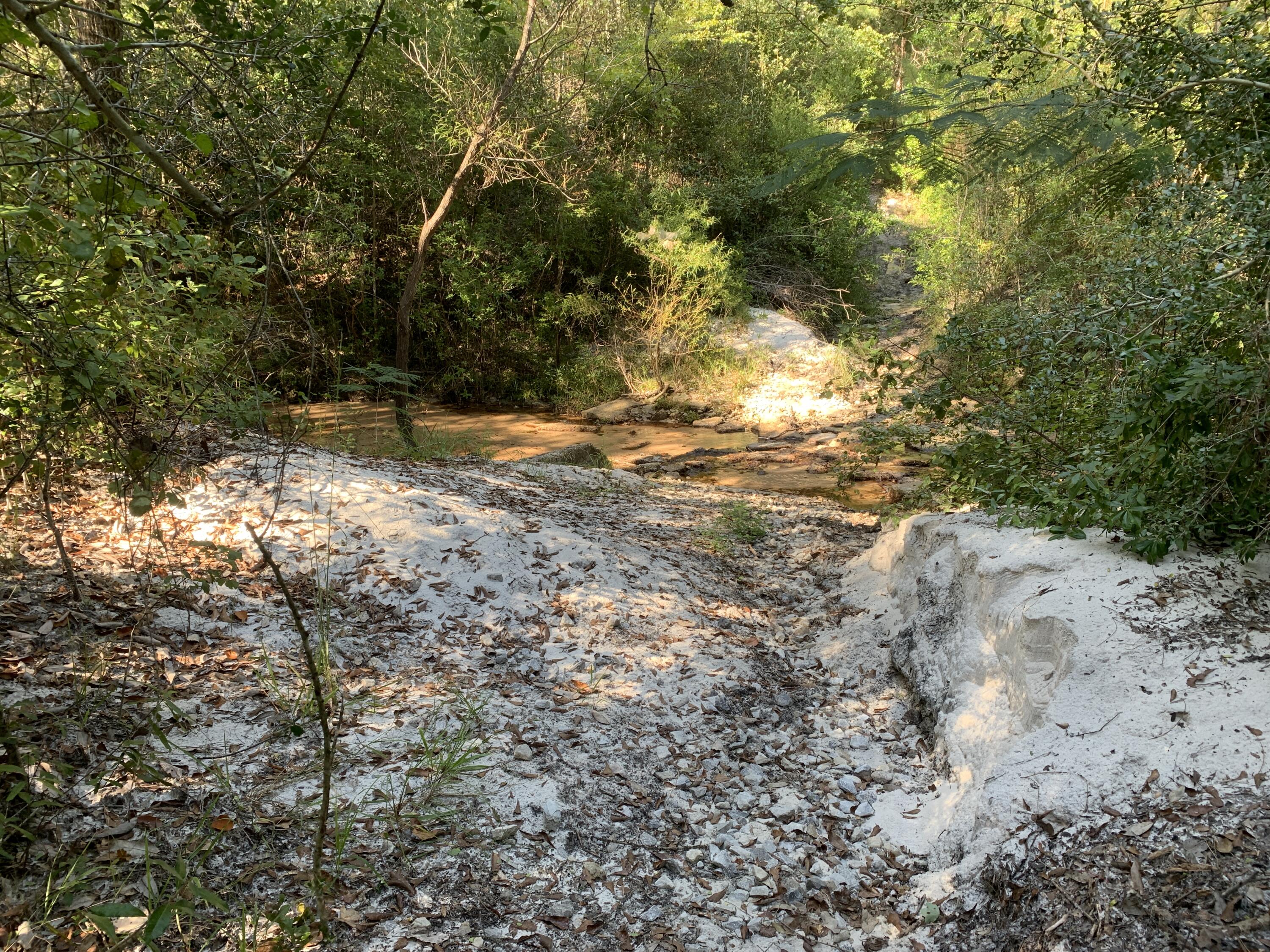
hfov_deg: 67.3
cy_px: 476
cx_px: 635
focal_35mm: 26
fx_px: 954
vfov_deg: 53.1
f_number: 1.8
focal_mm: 4.25
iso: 50
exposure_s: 1/121
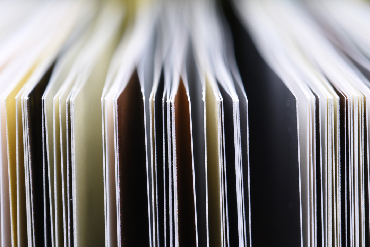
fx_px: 1943
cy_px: 103
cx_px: 170
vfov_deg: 7.3
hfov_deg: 10.9
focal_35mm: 189
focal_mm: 105
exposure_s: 1/60
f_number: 22
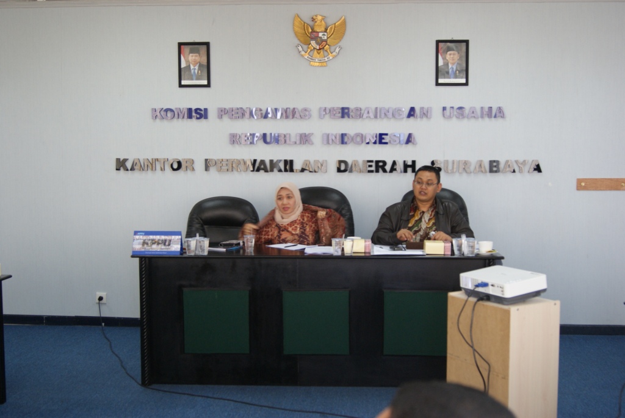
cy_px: 209
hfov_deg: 43.6
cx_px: 312
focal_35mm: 45
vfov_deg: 29.9
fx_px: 782
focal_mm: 30
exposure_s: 1/30
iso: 400
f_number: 4.5
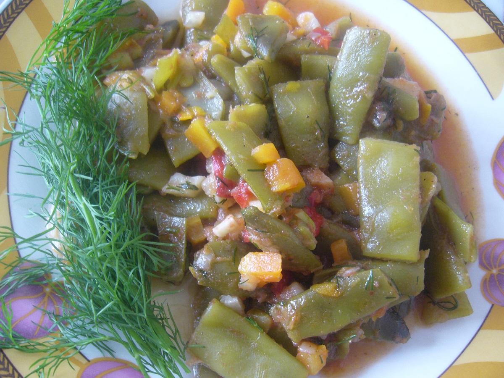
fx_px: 510
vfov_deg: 40.7
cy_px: 189
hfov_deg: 52.6
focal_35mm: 35
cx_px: 252
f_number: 2.8
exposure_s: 1/25
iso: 100
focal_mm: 5.8
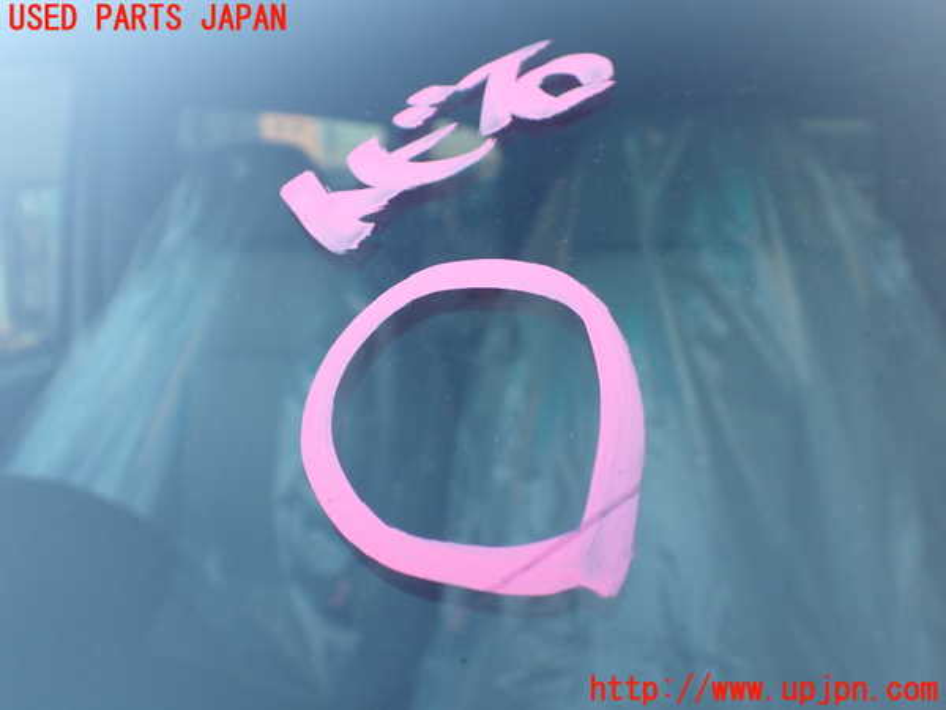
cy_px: 355
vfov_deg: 46.8
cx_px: 473
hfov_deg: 60.0
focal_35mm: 30
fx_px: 820
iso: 200
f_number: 2.3
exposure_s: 1/125
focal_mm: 5.4
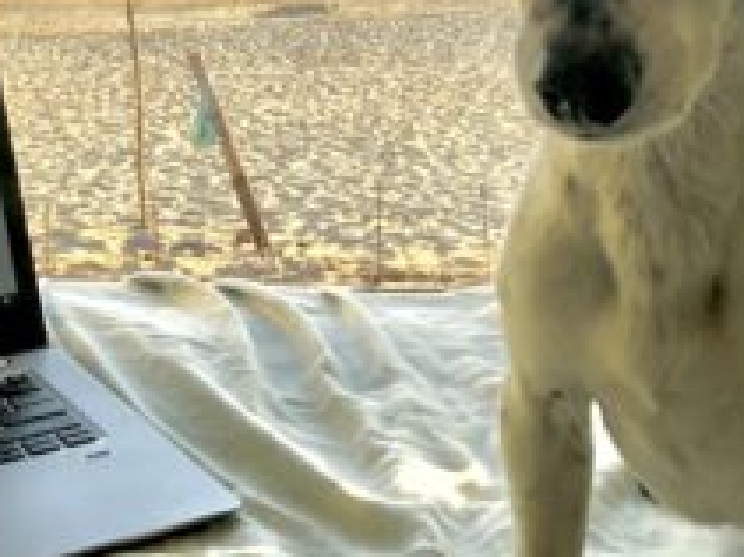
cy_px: -169
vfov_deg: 17.9
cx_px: 314
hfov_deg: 25.3
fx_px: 1654
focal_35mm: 77
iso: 25
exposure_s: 1/398
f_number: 2.2
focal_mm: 4.15
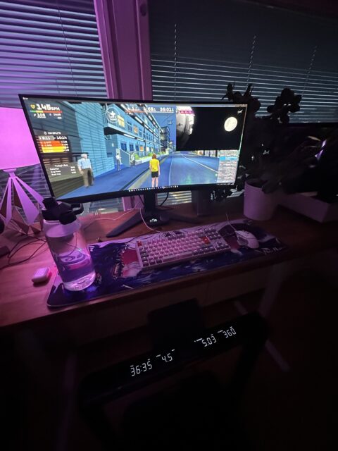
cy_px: 226
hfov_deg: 85.7
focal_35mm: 14
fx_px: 182
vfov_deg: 102.1
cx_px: 169
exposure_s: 1/48
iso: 1250
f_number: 2.2
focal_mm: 2.22
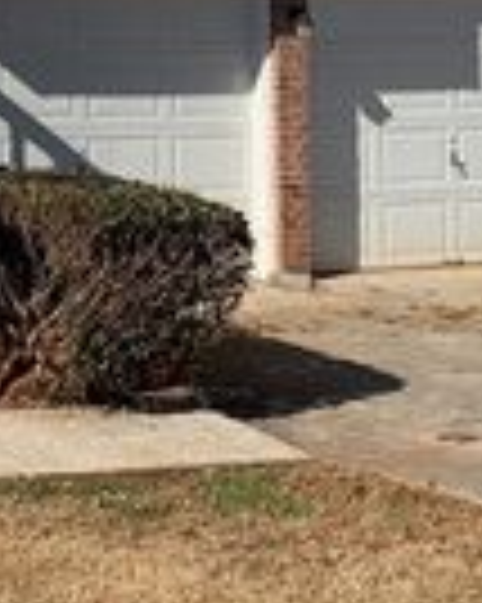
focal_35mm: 95
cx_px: -266
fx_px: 1696
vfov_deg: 19.1
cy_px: -115
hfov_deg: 14.9
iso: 25
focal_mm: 4.25
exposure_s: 1/3185
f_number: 1.8
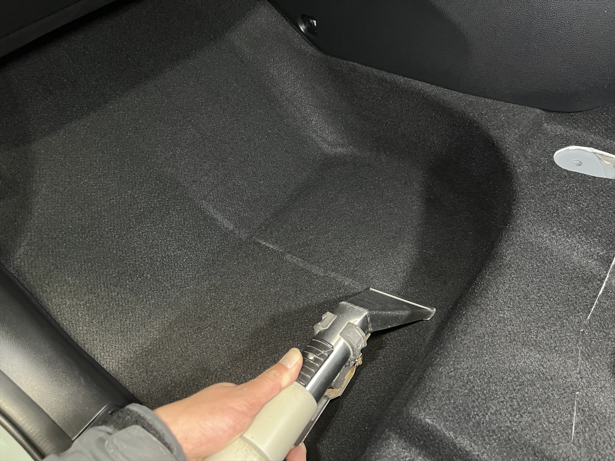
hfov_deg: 67.3
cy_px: 230
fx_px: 462
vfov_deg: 53.1
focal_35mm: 26
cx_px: 308
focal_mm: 5.1
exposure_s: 1/30
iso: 640
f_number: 1.6
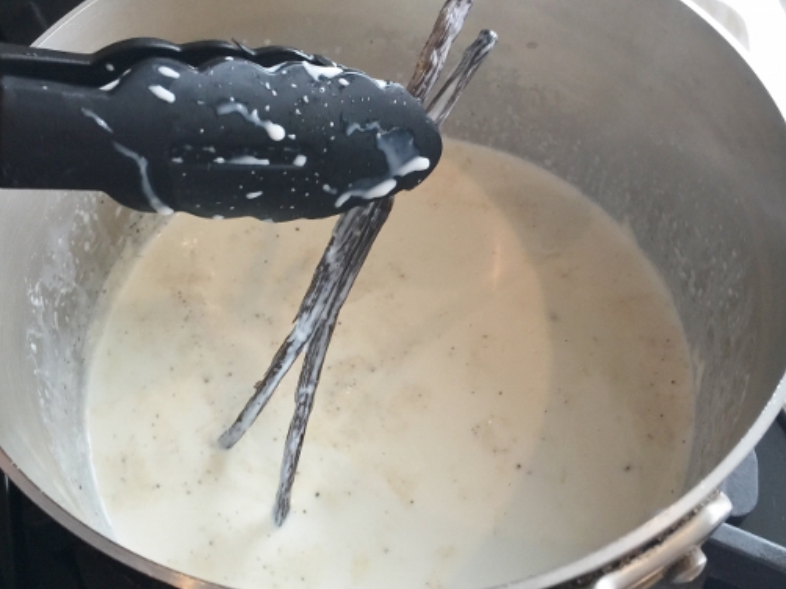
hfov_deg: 50.2
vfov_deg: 38.6
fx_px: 840
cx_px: 396
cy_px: 284
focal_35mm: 37
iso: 40
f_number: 2.2
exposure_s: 1/30
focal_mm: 4.15
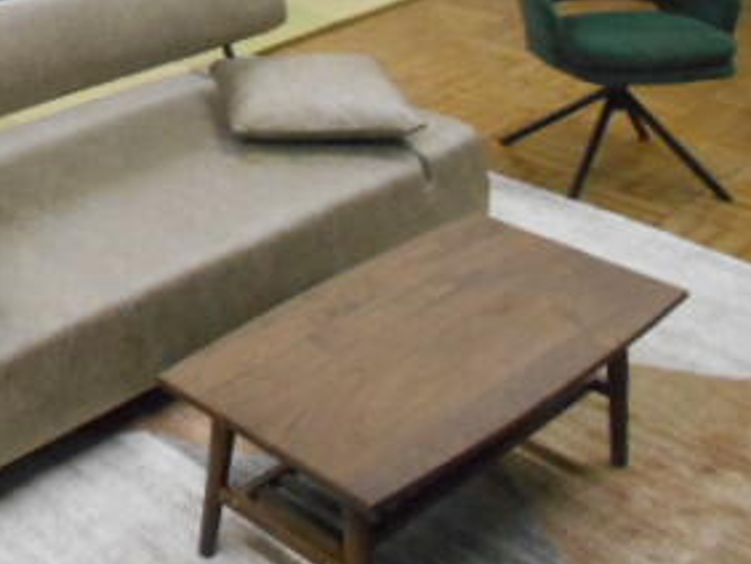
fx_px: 1281
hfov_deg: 30.3
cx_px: -8
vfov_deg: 23.6
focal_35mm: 59
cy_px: -24
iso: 800
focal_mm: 4.6
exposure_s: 1/40
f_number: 3.2
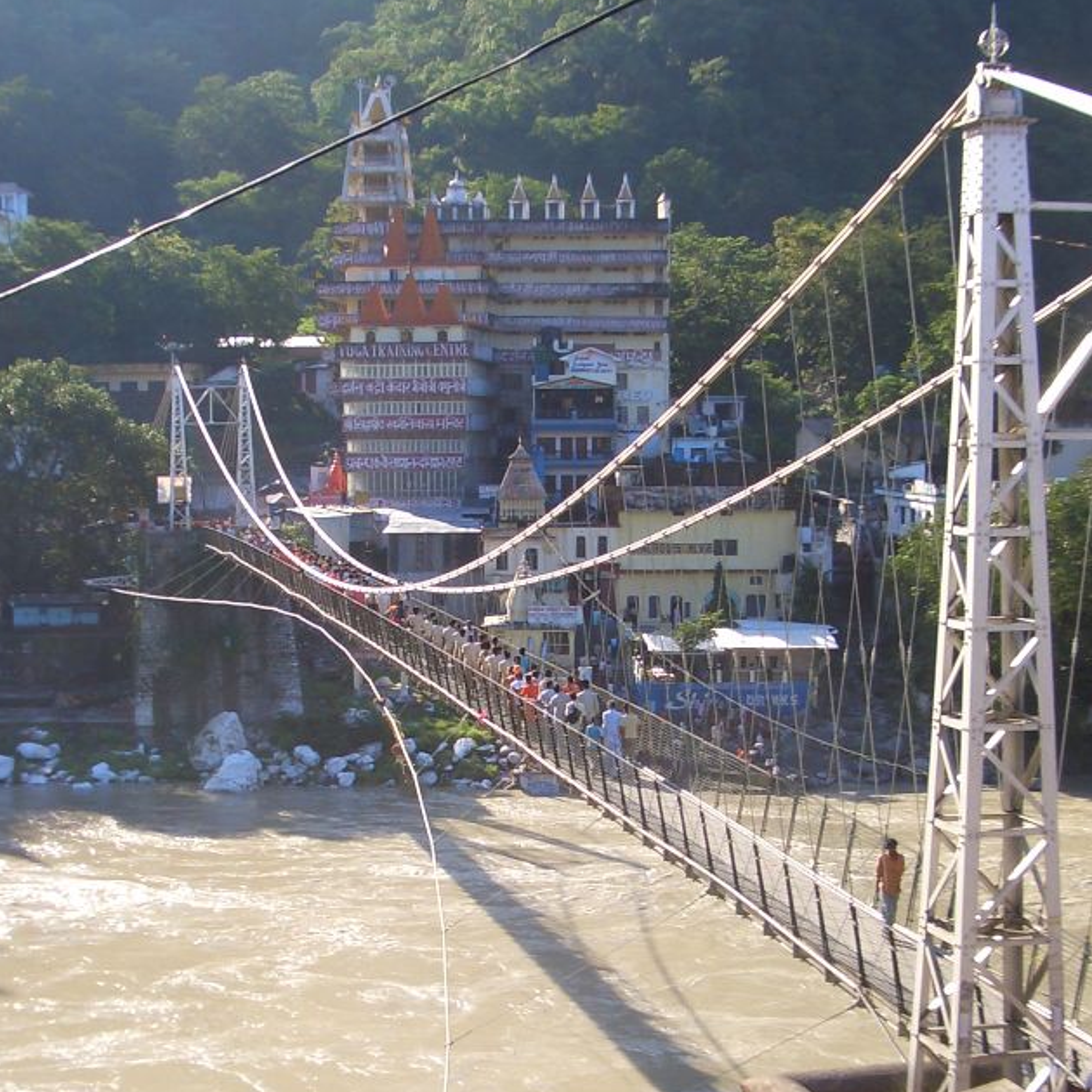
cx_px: 542
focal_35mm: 63
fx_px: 2248
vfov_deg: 27.2
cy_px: 667
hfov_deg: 27.3
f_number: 4.3
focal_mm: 5.8
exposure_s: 1/160
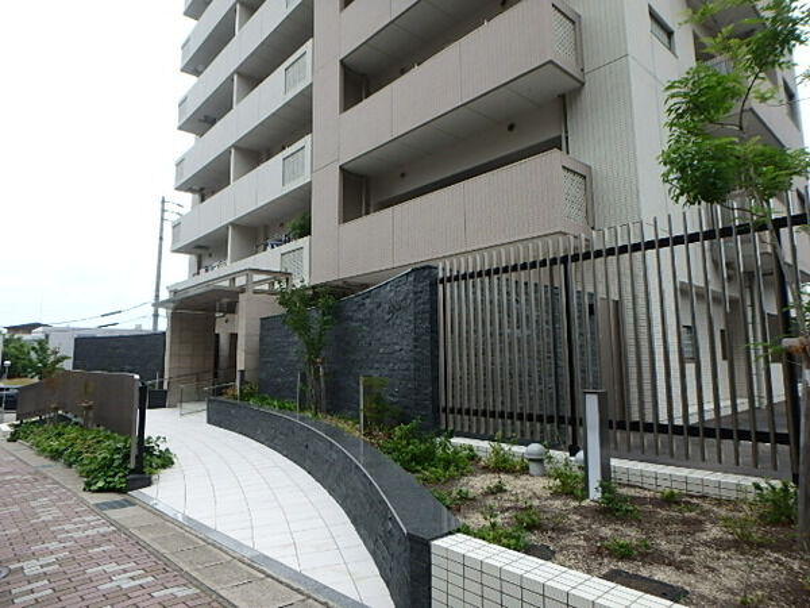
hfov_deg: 79.0
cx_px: 405
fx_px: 491
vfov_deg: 63.4
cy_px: 304
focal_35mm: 21
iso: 125
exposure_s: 1/400
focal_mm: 3.7
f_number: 3.5
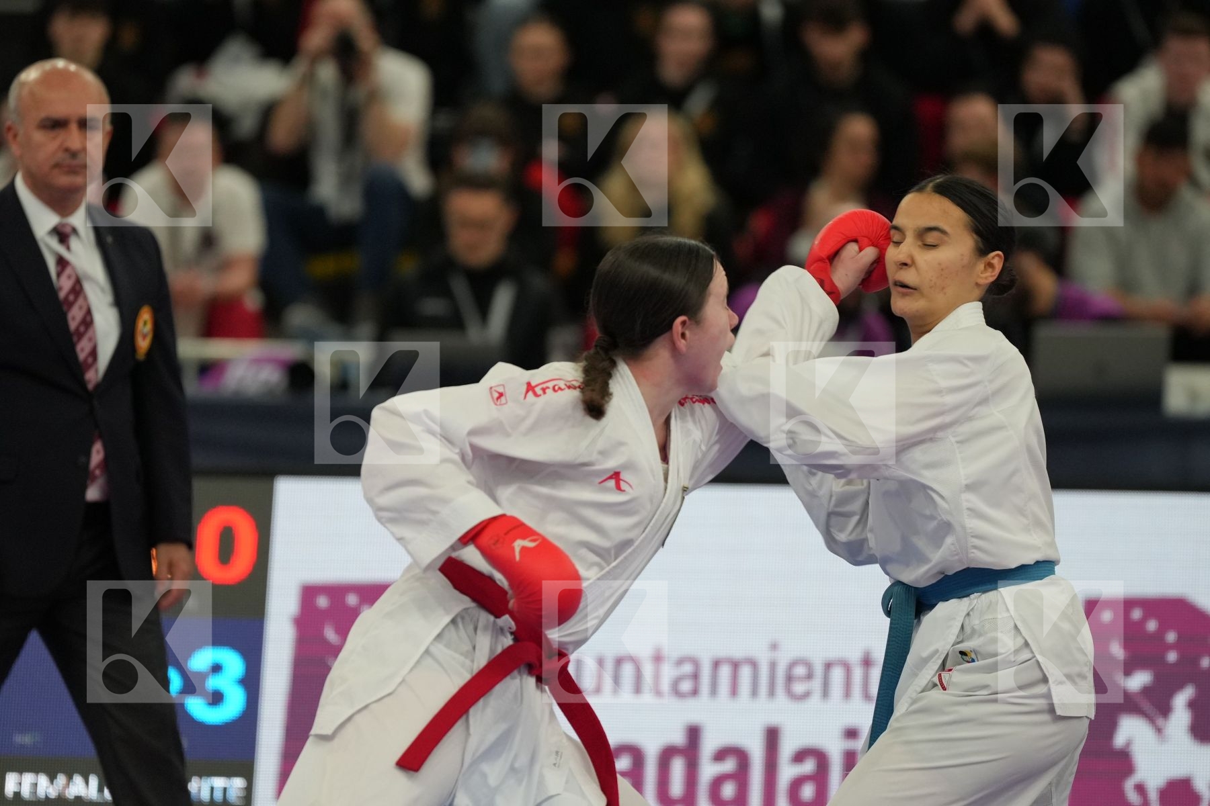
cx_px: 605
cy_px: 403
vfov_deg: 4.6
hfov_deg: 6.9
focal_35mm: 300
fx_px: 10083
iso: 1600
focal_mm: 200
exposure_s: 1/1000
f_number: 2.8
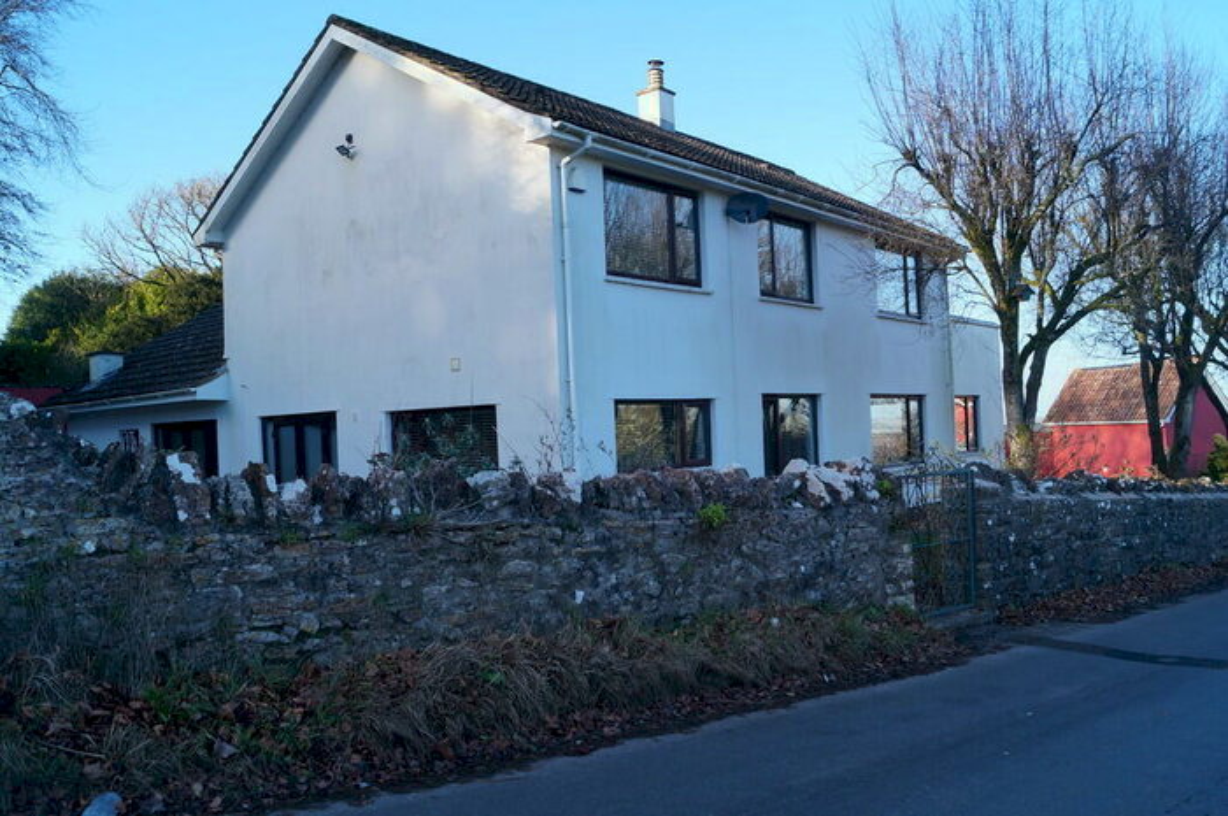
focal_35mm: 27
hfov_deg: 67.4
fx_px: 920
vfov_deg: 47.8
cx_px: 614
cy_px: 408
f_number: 8
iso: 100
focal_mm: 18
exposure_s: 1/80
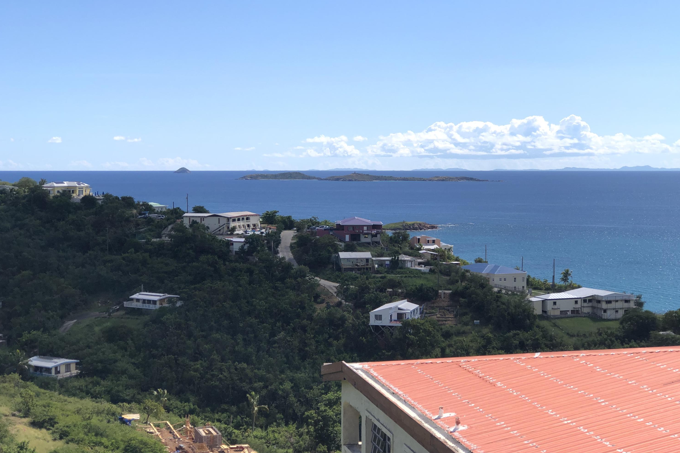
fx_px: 1133
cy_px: 214
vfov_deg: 22.6
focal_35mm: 60
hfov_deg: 33.4
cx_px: 342
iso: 20
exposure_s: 1/1156
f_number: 2.8
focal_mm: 6.6
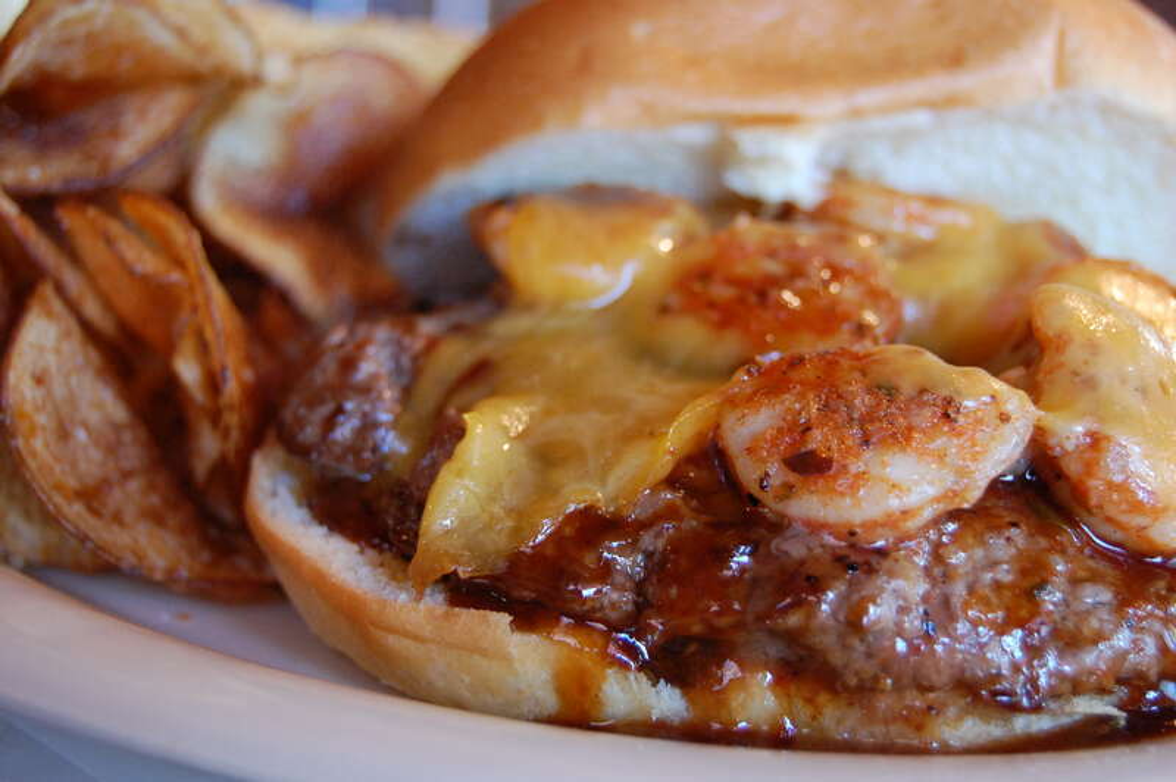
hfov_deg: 29.9
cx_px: 588
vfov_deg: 20.1
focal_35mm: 68
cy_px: 391
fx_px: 2203
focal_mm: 45
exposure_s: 1/8
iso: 1250
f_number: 5.3
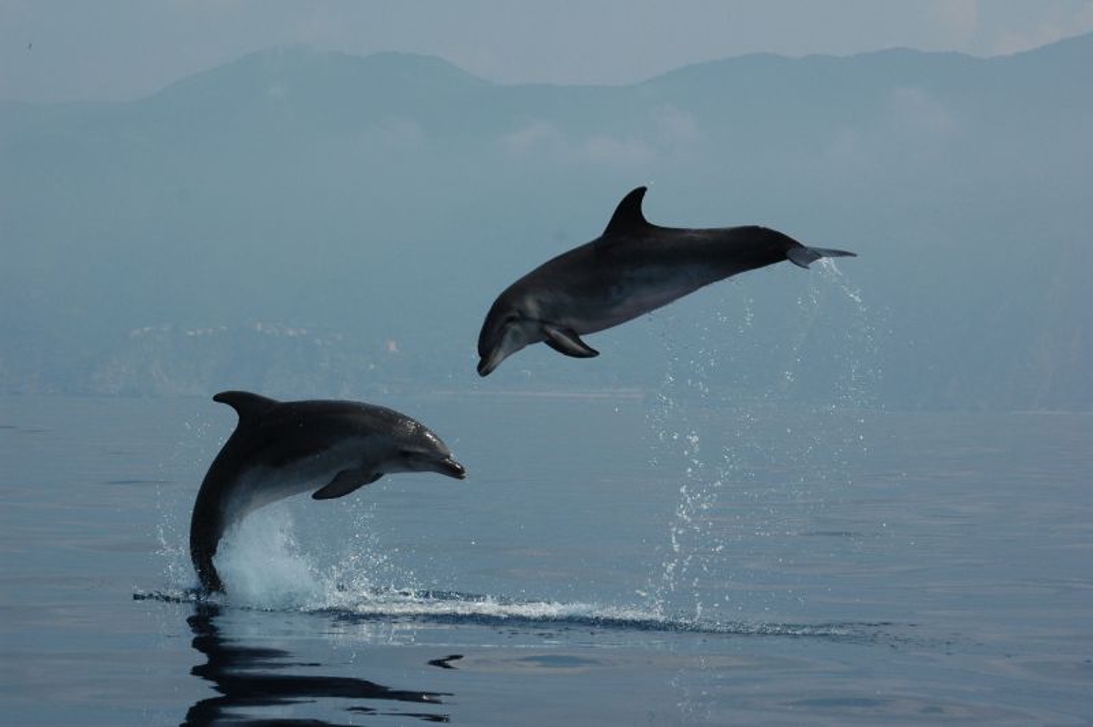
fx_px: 3549
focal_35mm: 117
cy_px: 364
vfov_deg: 11.7
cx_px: 546
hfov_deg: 17.5
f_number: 7.1
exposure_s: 1/2000
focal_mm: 78
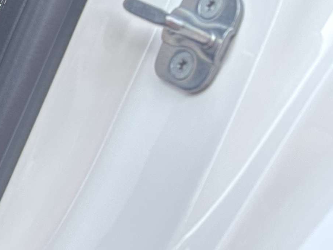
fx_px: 1020
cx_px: -395
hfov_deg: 14.3
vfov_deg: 12.6
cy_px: -208
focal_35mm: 106
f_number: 1.78
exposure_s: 1/121
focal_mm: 6.86
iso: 125
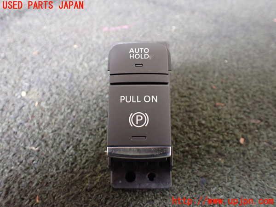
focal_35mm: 30
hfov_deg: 60.0
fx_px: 239
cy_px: 104
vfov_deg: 46.8
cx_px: 138
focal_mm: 5.4
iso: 800
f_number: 2.3
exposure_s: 1/30
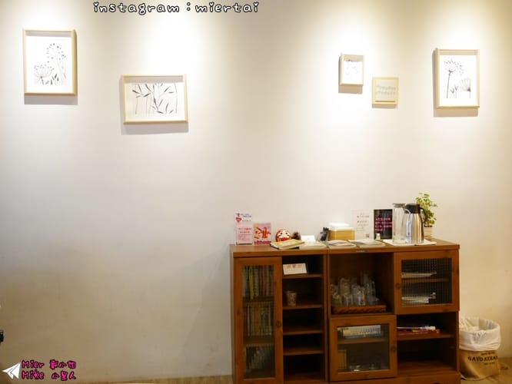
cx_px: 256
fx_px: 503
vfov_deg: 41.8
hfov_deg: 53.9
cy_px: 192
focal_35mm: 34
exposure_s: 1/60
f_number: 4
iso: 2500
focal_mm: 17
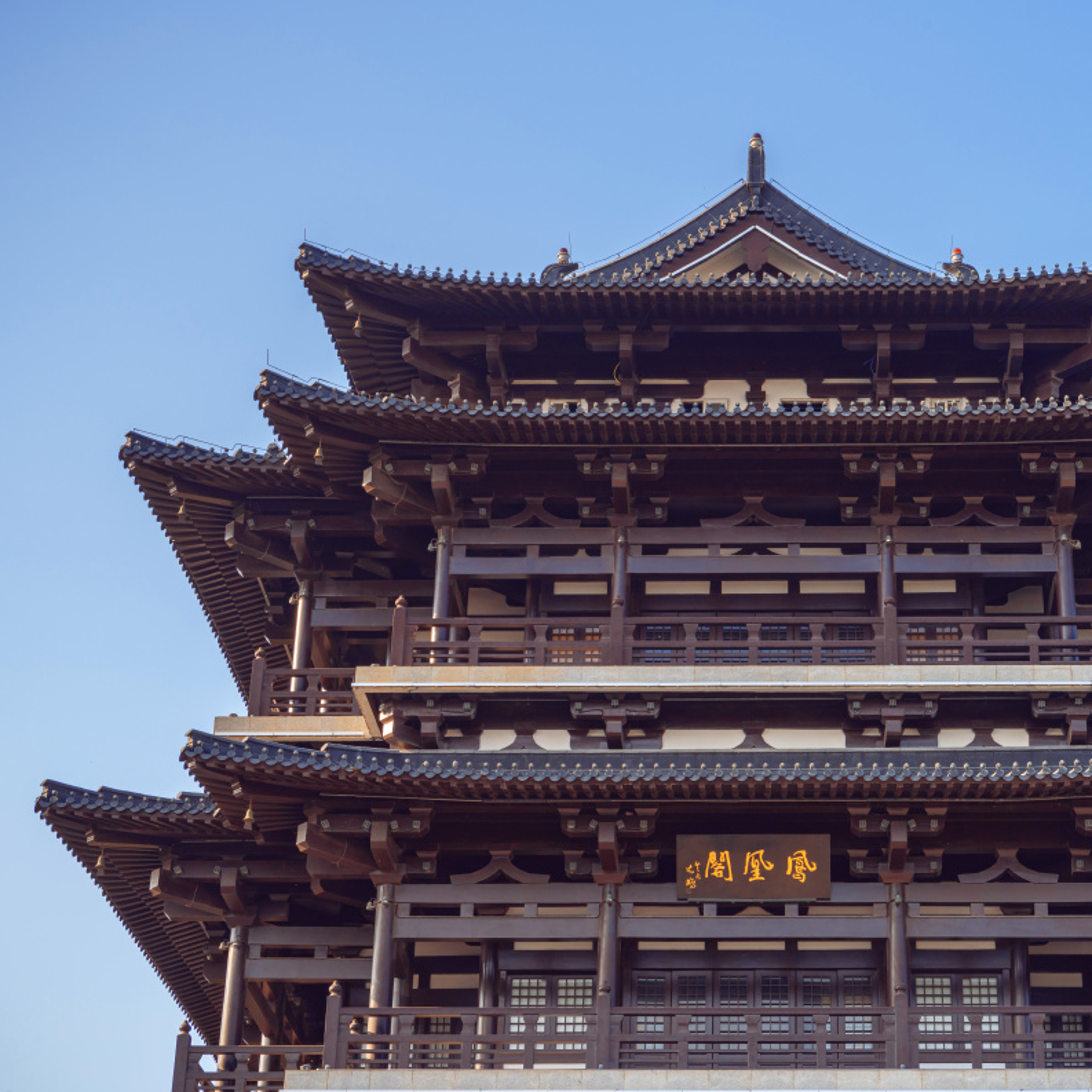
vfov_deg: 24.0
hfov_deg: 23.8
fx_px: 2570
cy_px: 545
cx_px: 753
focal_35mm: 72
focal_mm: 56
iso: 160
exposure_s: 1/125
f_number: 11
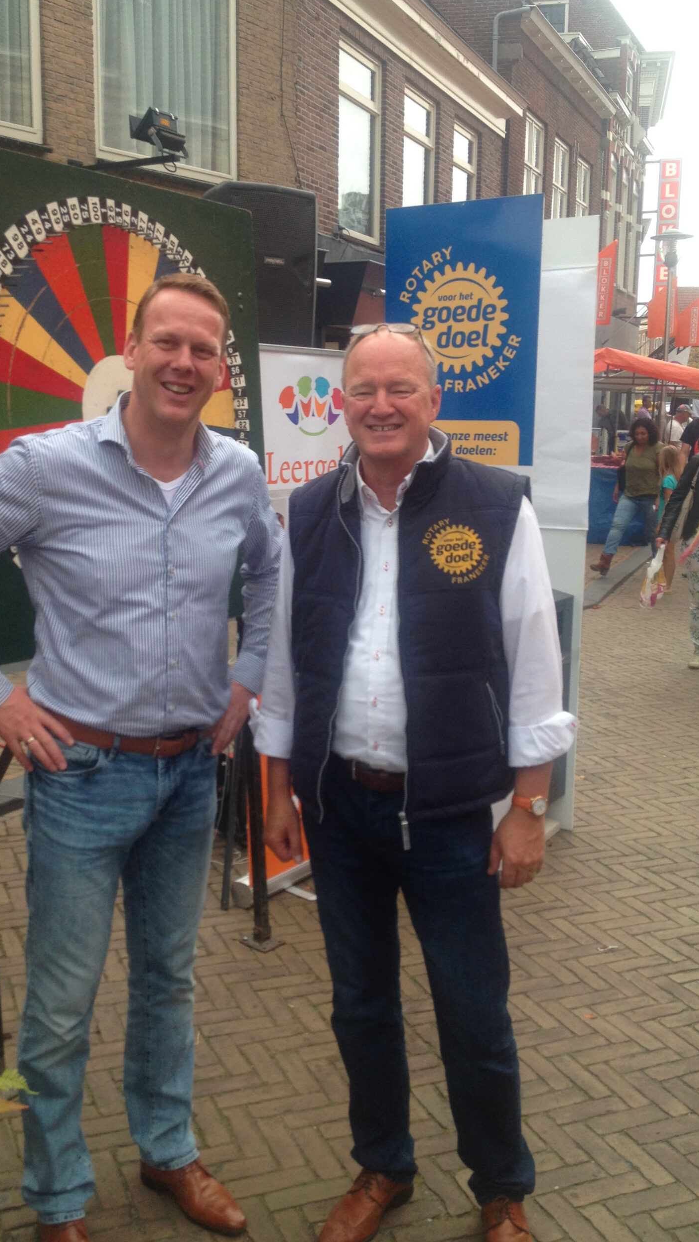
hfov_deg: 30.4
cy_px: 607
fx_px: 1285
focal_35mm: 39
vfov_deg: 51.6
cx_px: 299
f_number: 2.4
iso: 50
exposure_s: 1/253
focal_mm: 4.28
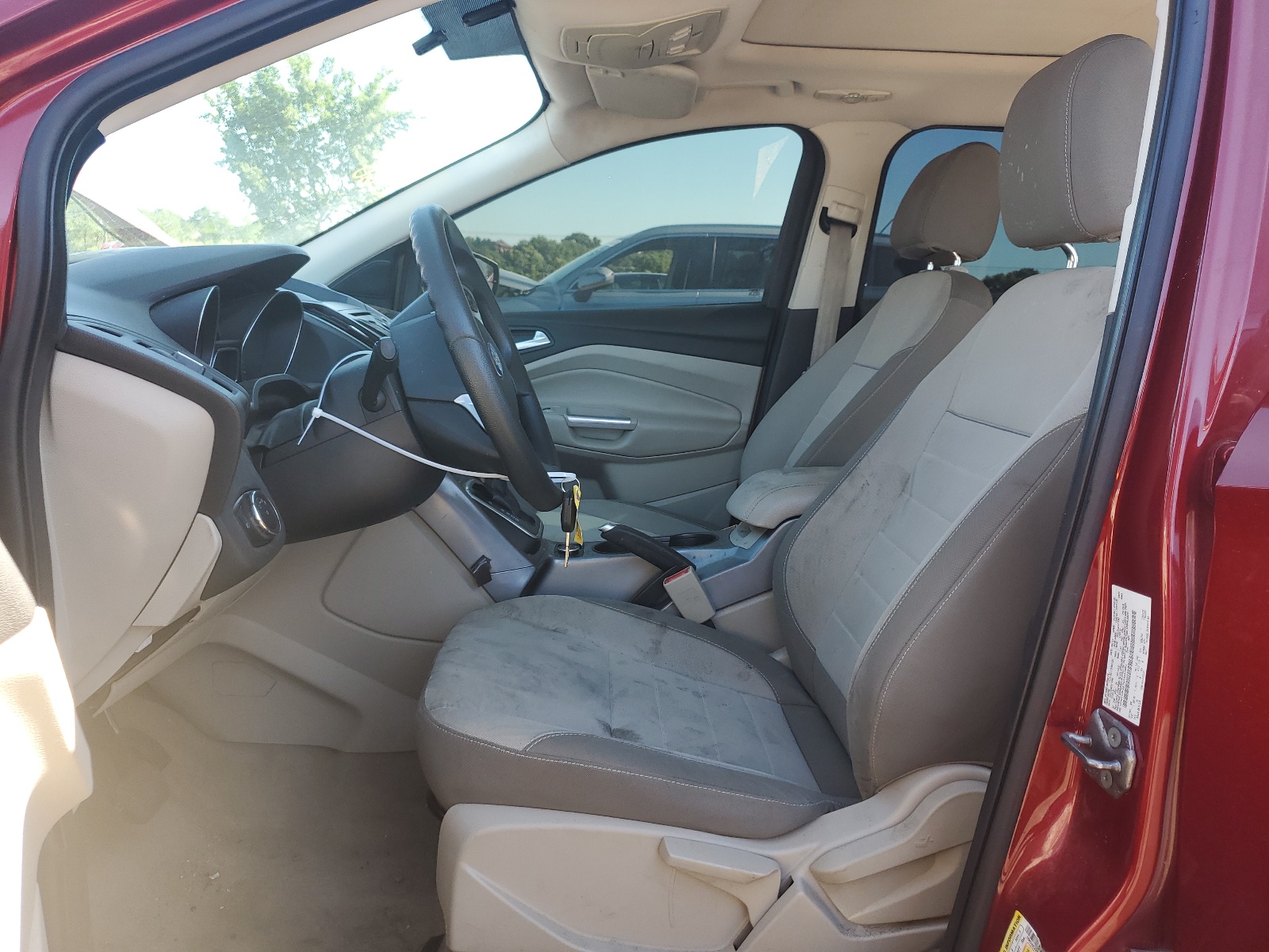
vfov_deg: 53.1
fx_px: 953
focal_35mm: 26
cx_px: 634
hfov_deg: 67.3
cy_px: 476
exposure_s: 1/185
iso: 50
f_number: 1.5
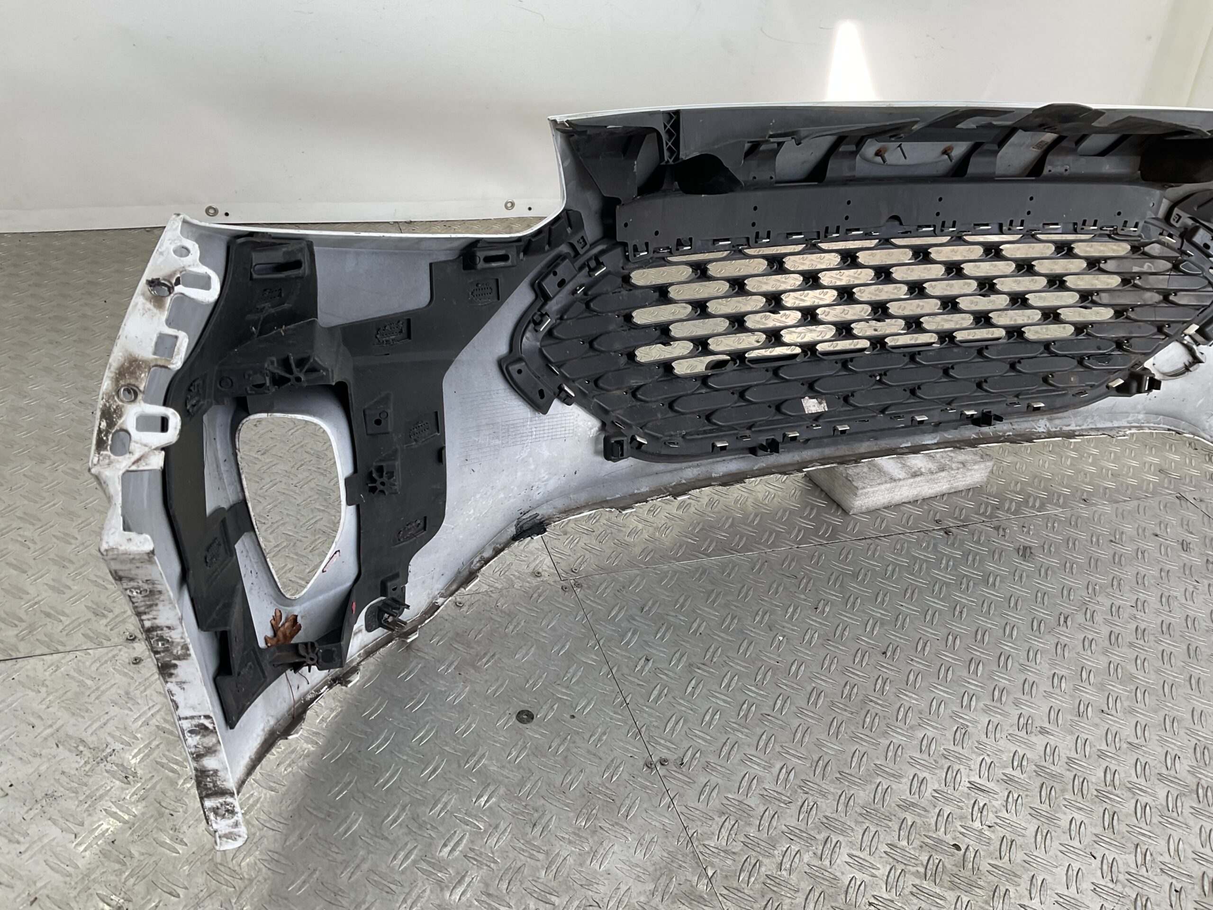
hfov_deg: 61.7
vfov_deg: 48.2
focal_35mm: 29
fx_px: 1016
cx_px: 606
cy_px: 455
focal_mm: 3
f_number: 1.8
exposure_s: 1/120
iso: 16
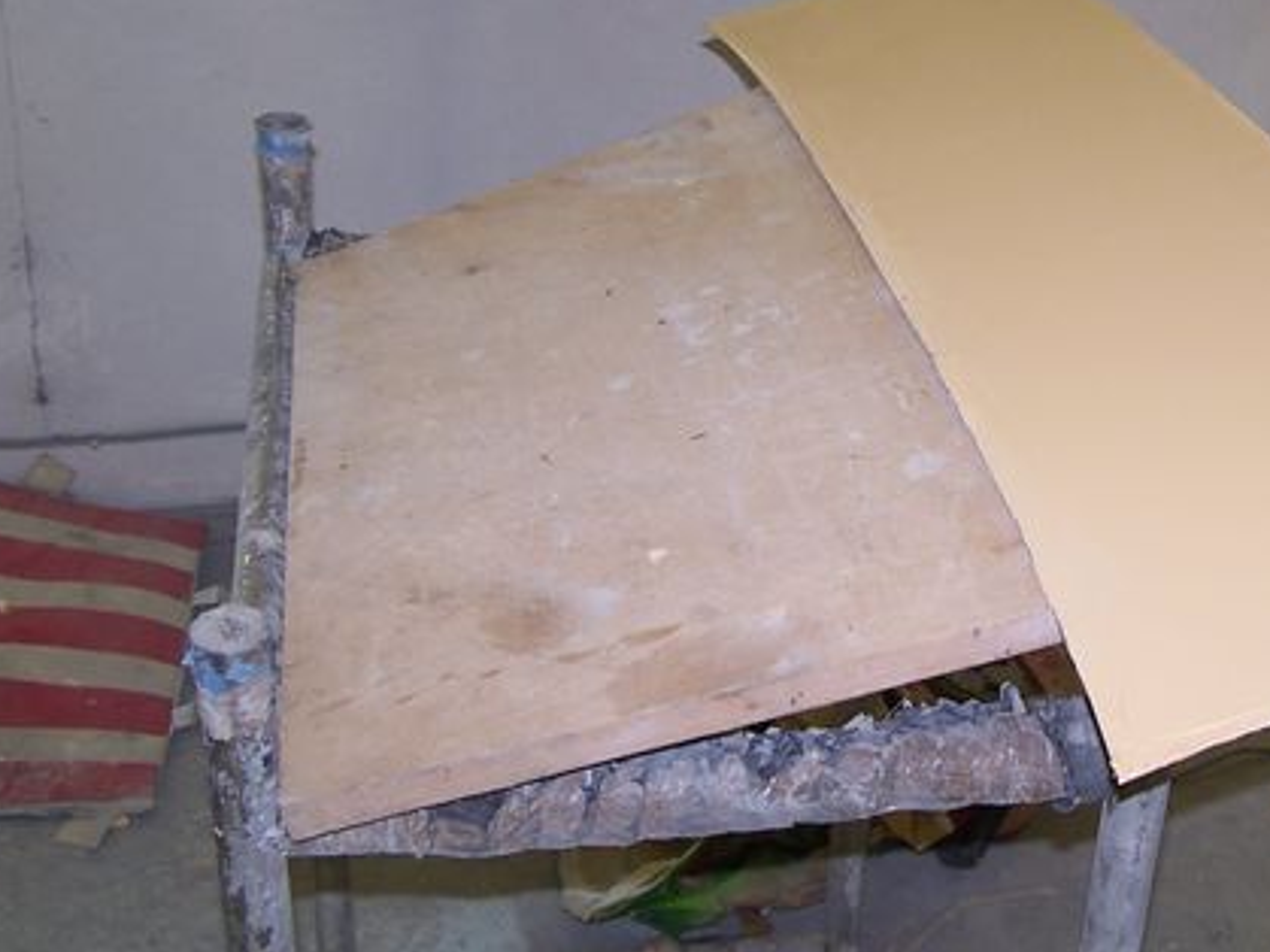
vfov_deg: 25.1
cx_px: 921
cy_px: 324
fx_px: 2127
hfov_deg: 32.7
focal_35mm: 58
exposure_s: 1/60
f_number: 2.8
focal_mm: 6.3
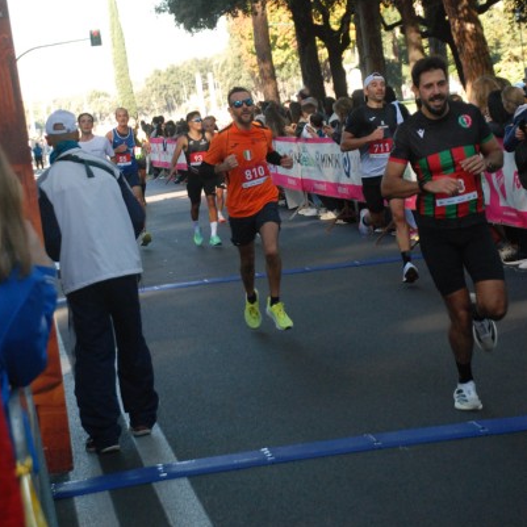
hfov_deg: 15.7
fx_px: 1912
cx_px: 264
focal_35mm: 111
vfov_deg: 15.7
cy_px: 180
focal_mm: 58
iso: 1000
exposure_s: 1/500
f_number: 5.3
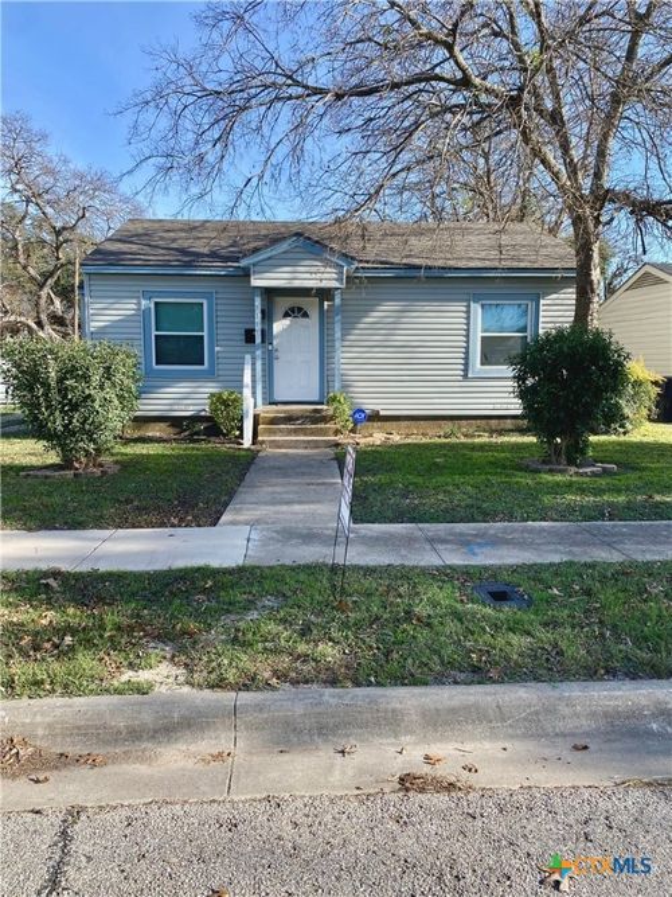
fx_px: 673
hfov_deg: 53.0
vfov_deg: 67.3
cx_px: 336
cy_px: 448
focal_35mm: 26
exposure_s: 1/1025
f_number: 1.8
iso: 32
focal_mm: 4.25
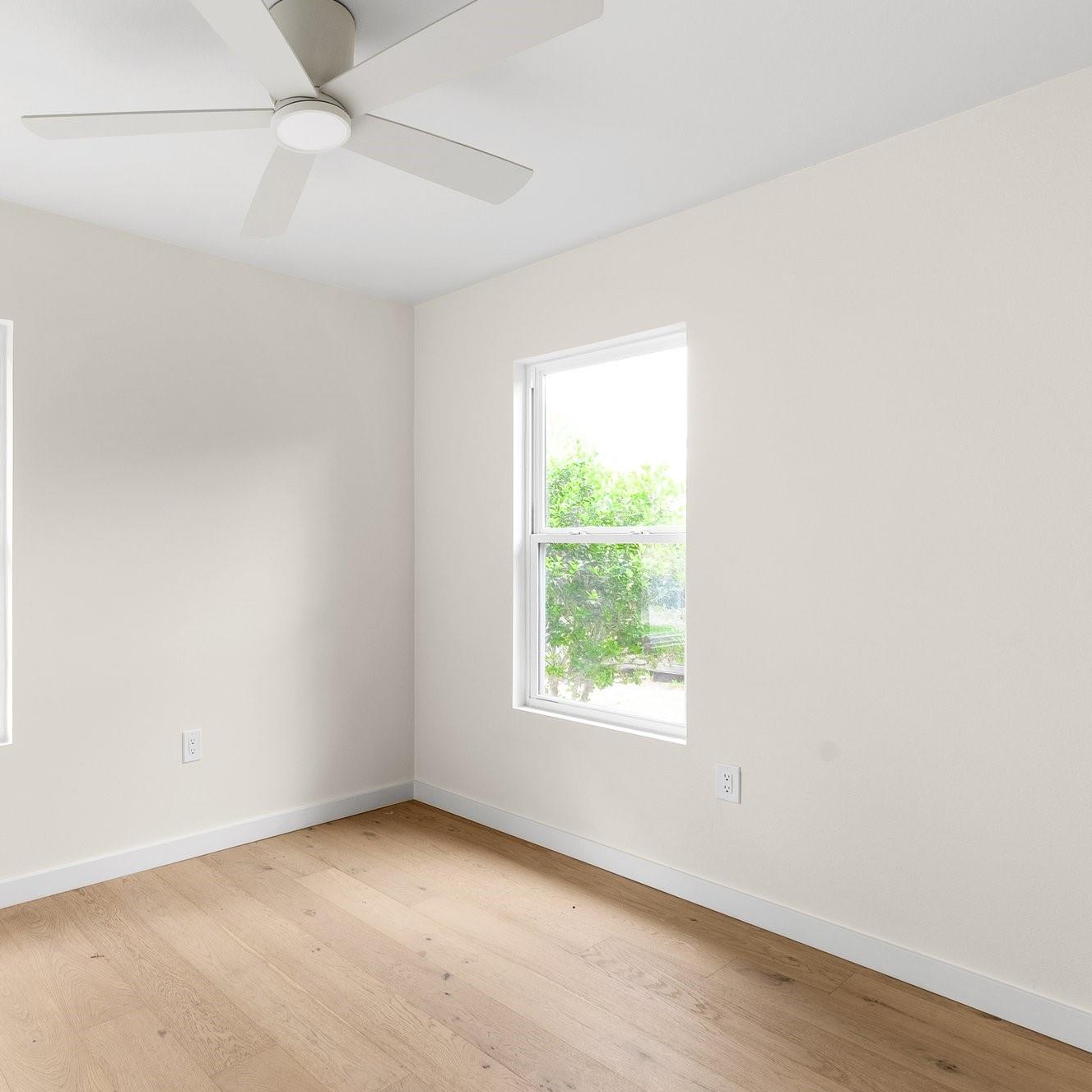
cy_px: 540
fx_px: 749
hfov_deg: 69.2
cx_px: 328
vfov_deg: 72.1
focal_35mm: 21
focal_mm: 16
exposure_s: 1/5
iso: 400
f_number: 8
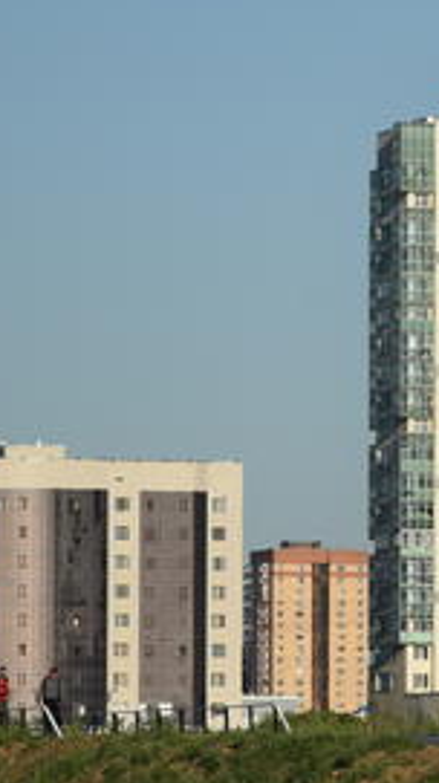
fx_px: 7854
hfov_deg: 3.2
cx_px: 1037
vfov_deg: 5.7
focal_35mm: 379
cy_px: 338
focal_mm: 75
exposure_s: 1/640
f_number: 6.3
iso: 100
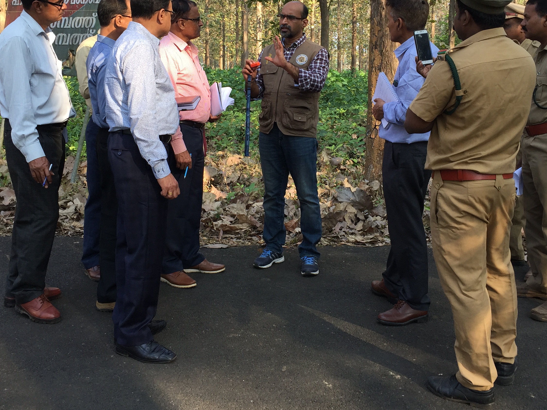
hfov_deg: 44.8
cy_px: 122
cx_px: 276
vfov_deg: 33.9
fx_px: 664
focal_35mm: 42
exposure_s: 1/201
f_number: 2.2
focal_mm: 4.15
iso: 32
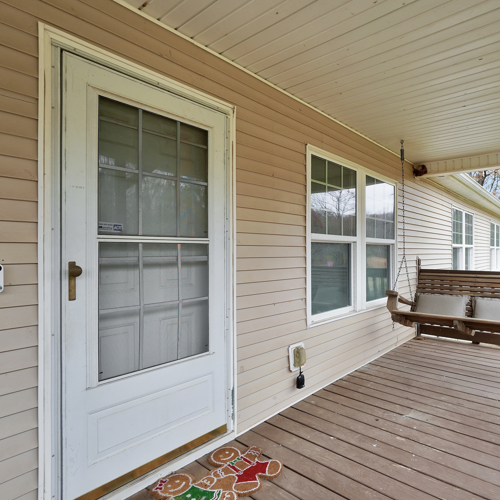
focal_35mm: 20
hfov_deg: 73.9
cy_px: 243
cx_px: 303
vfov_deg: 74.8
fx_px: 327
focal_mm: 10
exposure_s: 1/160
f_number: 4
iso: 200
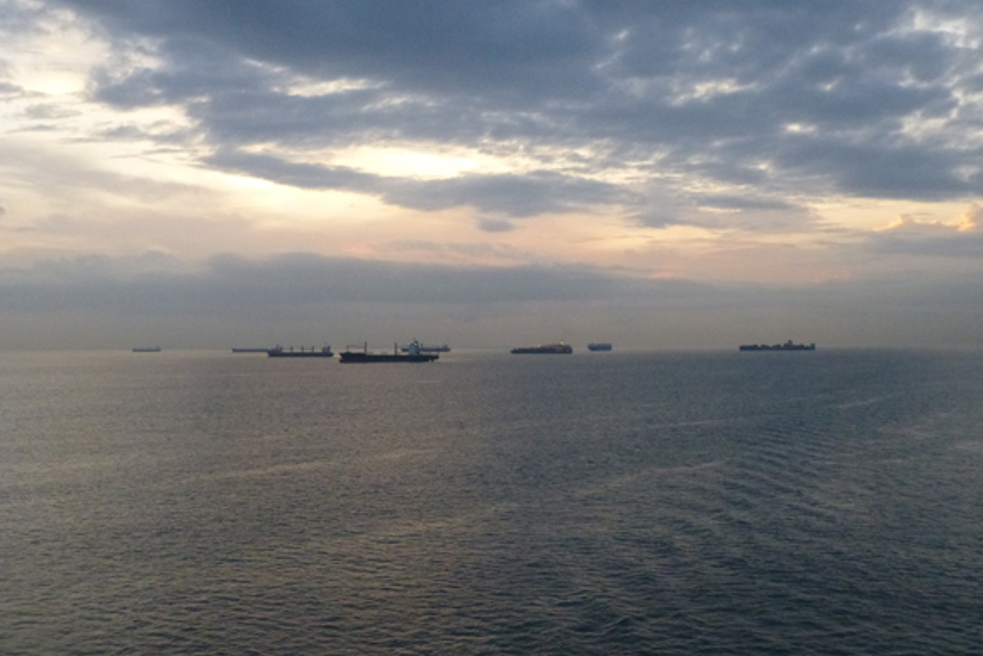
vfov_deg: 29.2
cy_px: 311
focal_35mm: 46
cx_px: 536
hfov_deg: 42.7
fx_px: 1256
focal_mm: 6.9
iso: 640
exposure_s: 1/250
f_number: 3.9
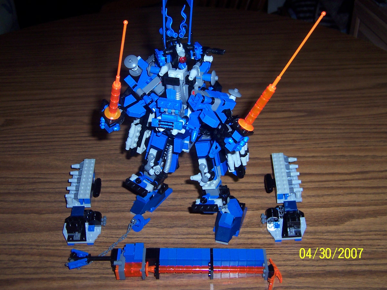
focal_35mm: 36
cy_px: 145
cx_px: 194
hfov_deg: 51.4
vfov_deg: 39.7
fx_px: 402
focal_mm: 5.6
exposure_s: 1/60
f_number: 2.8
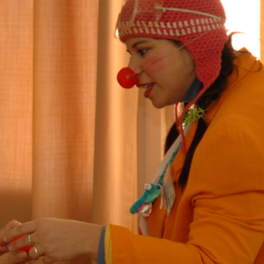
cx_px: -14
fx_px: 1908
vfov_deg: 7.9
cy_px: 217
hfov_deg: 7.9
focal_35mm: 221
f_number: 5
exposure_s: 1/60
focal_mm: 65
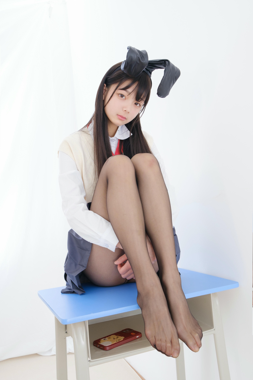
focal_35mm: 35
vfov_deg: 54.4
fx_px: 369
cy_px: 190
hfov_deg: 37.9
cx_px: 126
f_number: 5.6
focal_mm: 23
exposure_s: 1/80
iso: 160
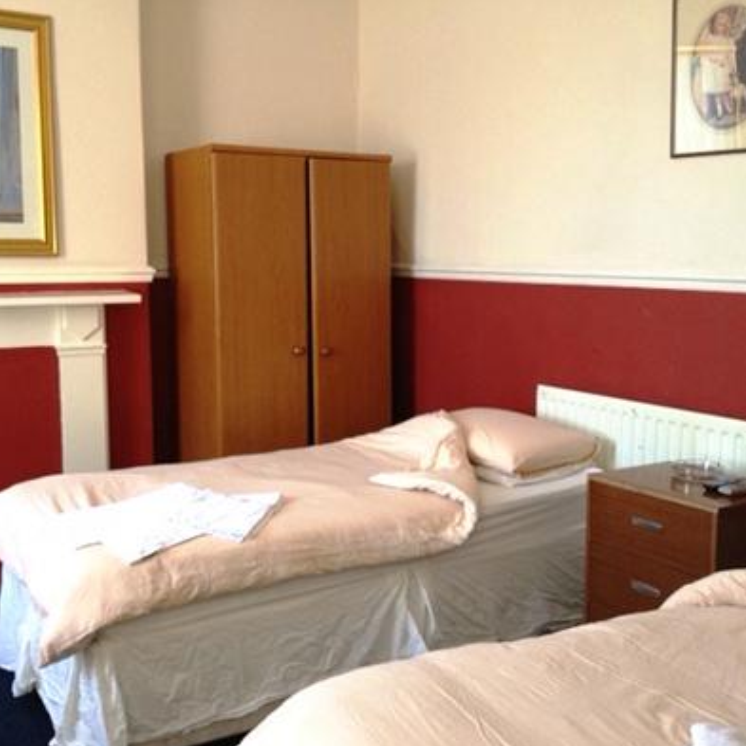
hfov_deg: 40.0
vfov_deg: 40.0
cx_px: 324
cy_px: 376
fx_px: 1024
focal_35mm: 42
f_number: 2.4
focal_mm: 4.28
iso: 100
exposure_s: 1/20
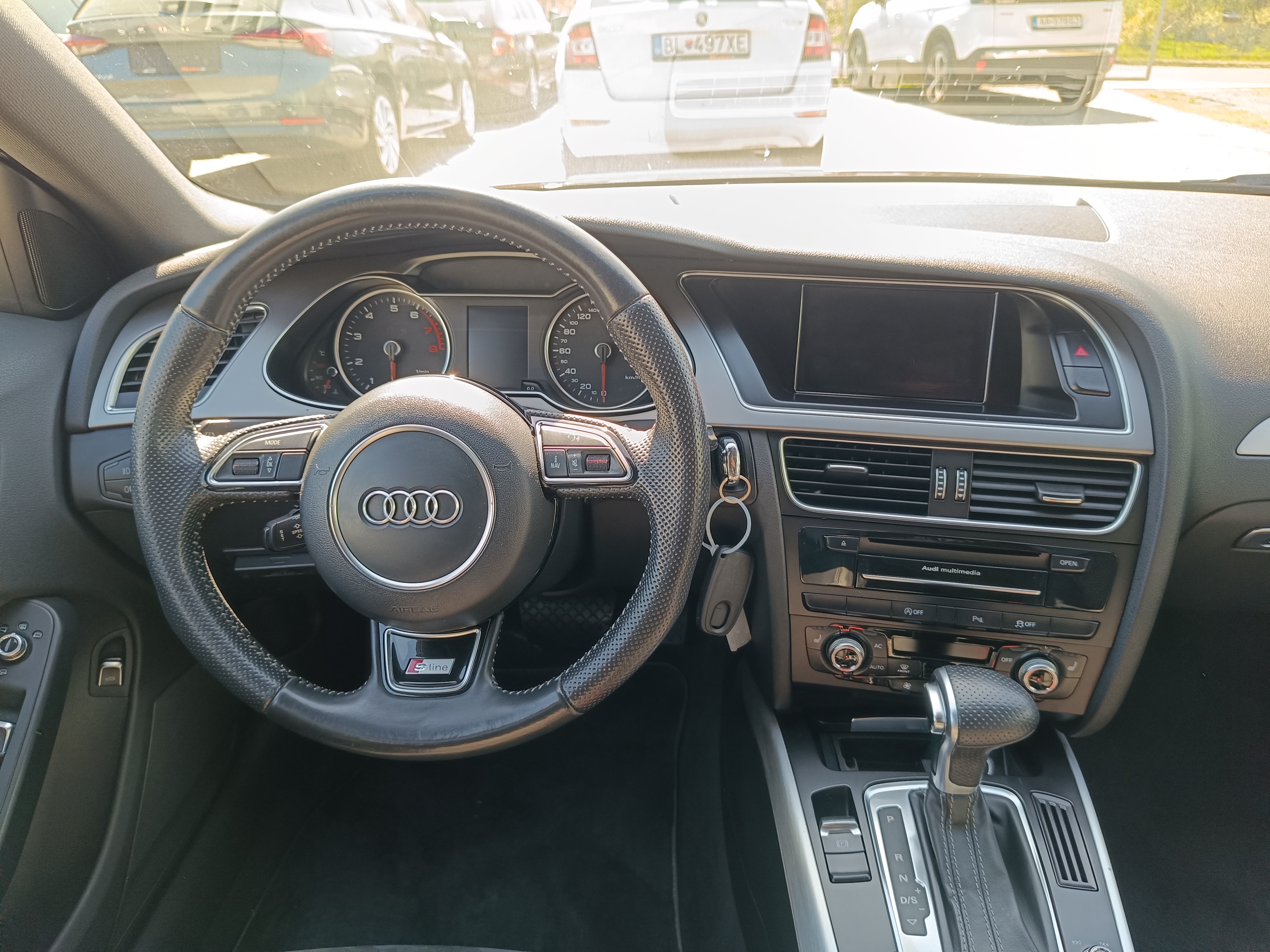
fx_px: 881
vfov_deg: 56.8
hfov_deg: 71.6
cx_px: 635
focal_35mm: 24
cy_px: 476
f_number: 1.88
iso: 95
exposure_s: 1/101
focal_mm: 5.59
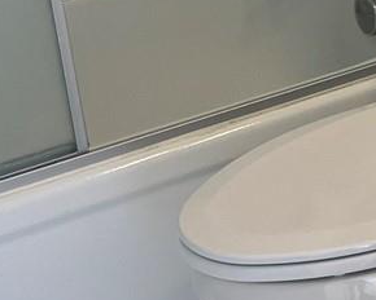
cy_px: -44
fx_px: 1558
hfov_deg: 12.2
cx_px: 760
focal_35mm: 140
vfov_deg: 10.9
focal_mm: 5.7
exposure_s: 1/229
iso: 40
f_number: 1.5
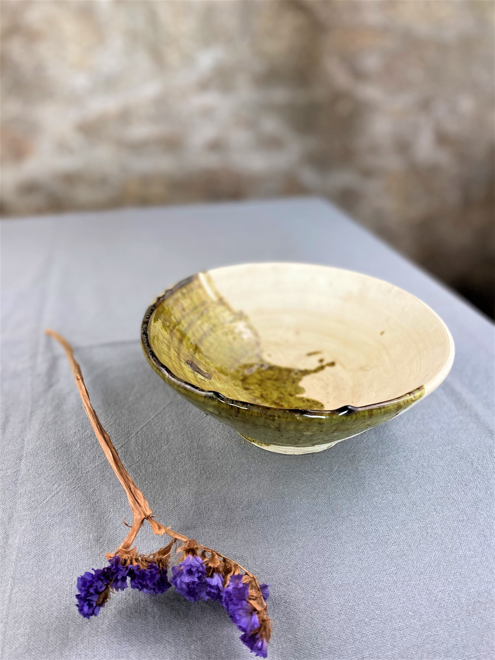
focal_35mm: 26
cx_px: 248
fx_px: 496
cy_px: 330
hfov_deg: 53.1
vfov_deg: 67.3
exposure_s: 1/50
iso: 80
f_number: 1.8
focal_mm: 4.25
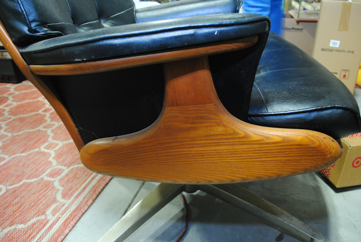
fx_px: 301
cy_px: 121
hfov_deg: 61.9
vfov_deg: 43.7
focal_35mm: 30
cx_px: 180
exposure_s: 1/13
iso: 800
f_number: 3.8
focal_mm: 20
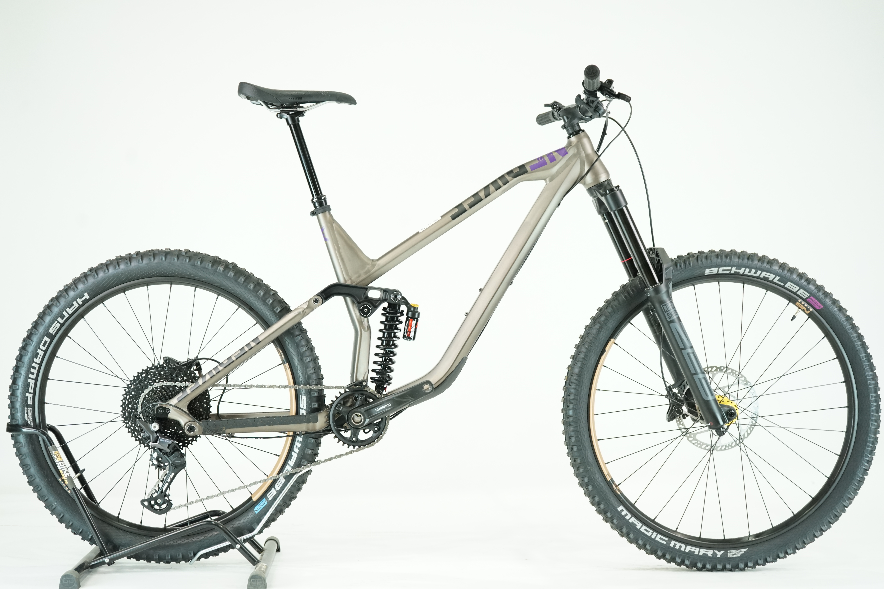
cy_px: 294
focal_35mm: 51
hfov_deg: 38.9
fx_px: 1252
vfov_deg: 26.5
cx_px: 442
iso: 2500
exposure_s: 1/200
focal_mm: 51
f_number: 5
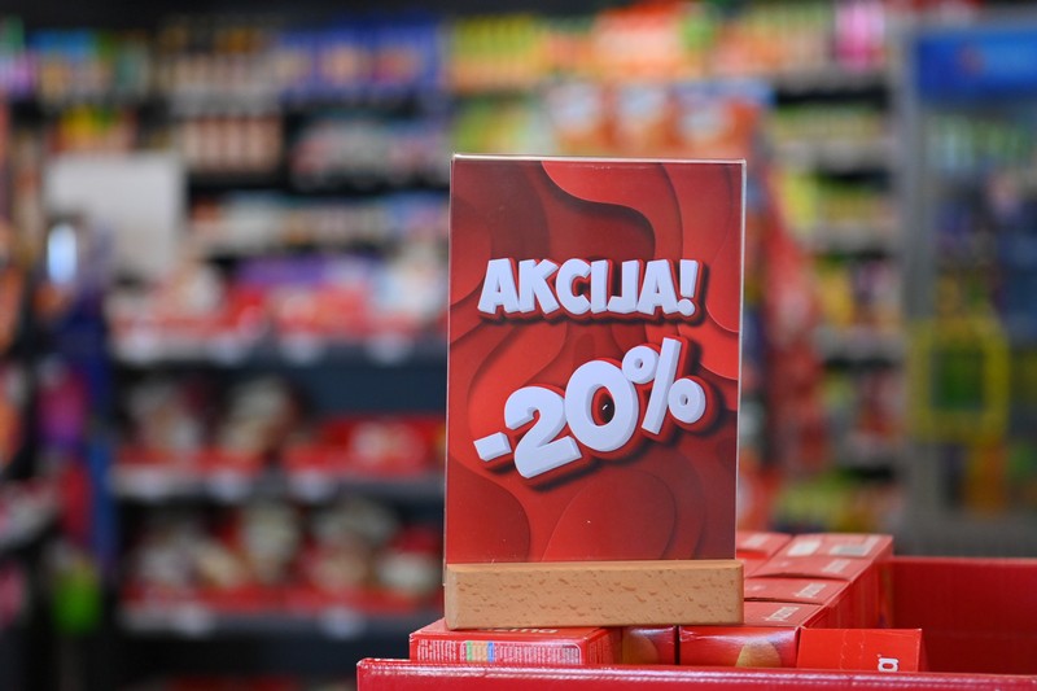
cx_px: 518
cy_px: 346
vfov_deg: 13.0
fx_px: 3024
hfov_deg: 19.5
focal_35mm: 105
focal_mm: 70
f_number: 2.8
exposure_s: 1/400
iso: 1600
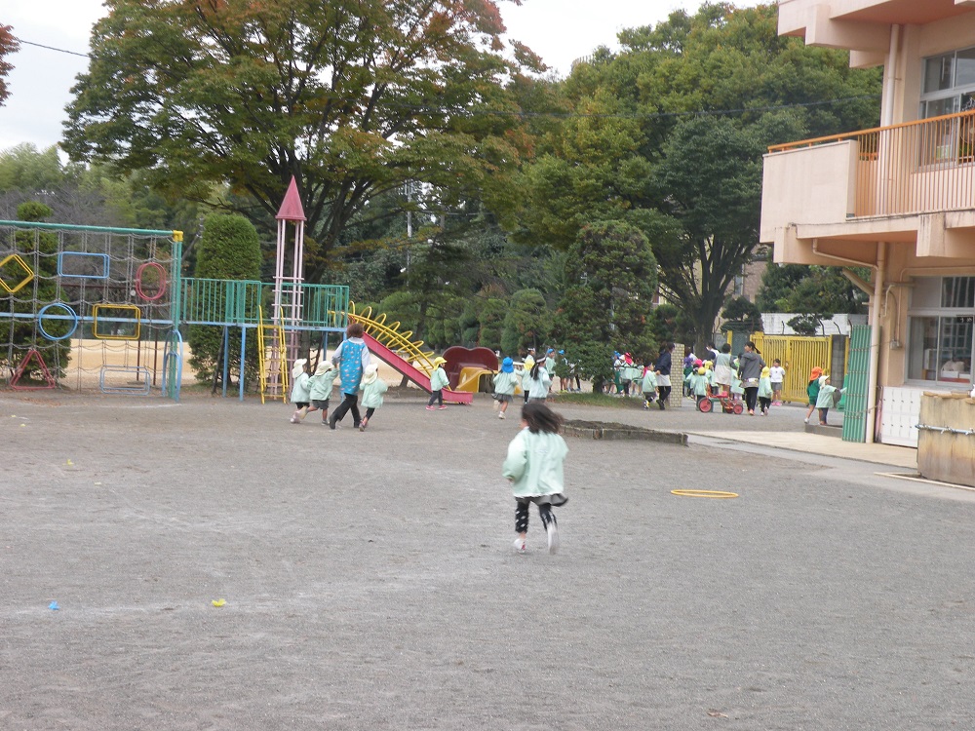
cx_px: 488
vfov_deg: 21.9
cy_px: 366
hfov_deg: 29.0
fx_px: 1887
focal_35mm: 67
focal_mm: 11.9
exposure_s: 1/60
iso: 64
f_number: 5
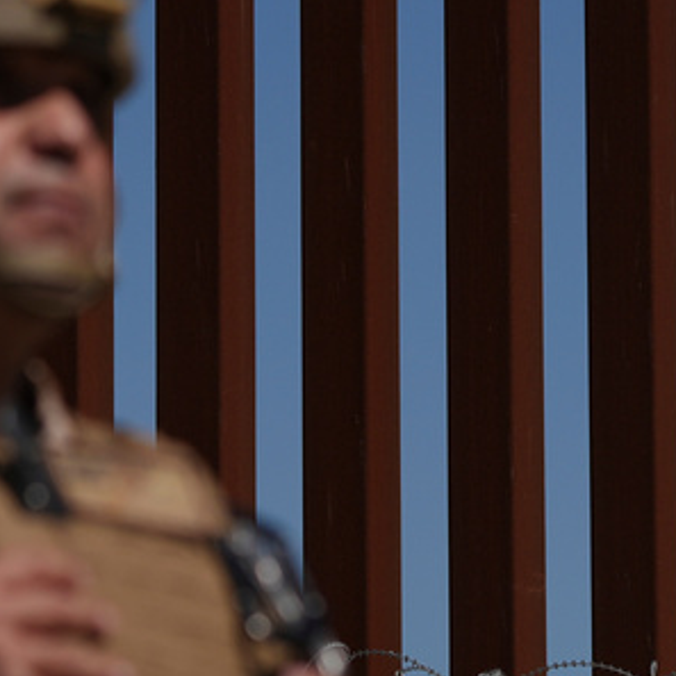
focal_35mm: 293
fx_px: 6474
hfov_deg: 6.0
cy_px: 623
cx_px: 469
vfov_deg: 6.0
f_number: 4.5
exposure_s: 1/4000
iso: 250
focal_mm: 100
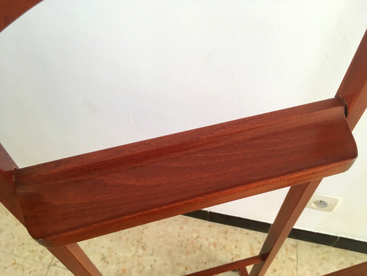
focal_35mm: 29
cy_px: 138
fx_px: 307
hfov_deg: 61.7
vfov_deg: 48.2
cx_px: 184
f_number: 2.2
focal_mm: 4.15
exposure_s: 1/33
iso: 40
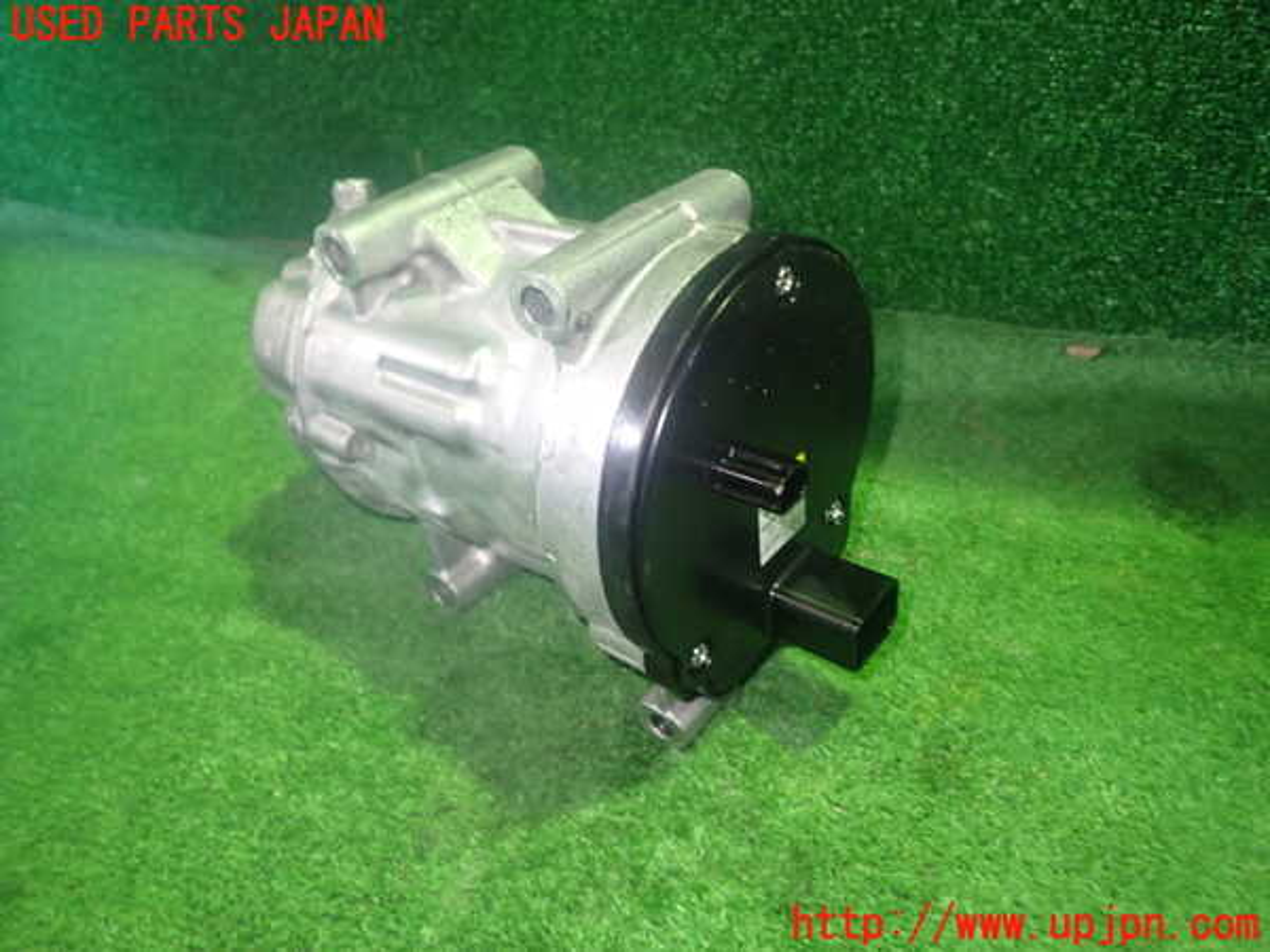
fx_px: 917
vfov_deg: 54.9
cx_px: 635
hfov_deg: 69.4
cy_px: 476
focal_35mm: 25
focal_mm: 4.5
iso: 500
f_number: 2
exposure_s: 1/30
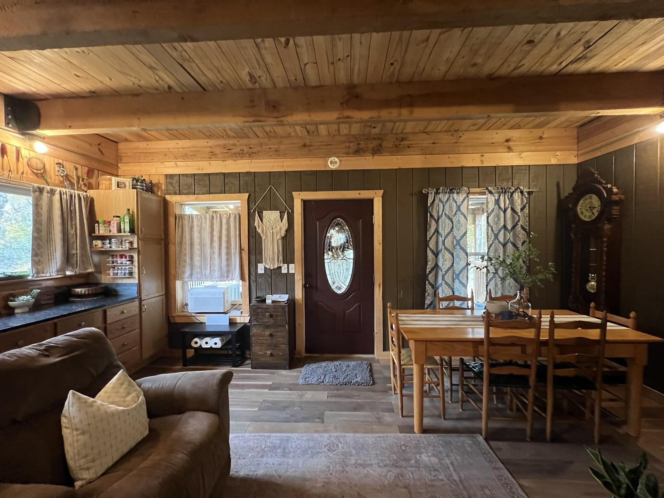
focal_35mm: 13
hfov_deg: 106.2
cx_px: 332
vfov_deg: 89.9
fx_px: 249
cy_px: 249
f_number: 1.8
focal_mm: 1.57
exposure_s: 1/60
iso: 800
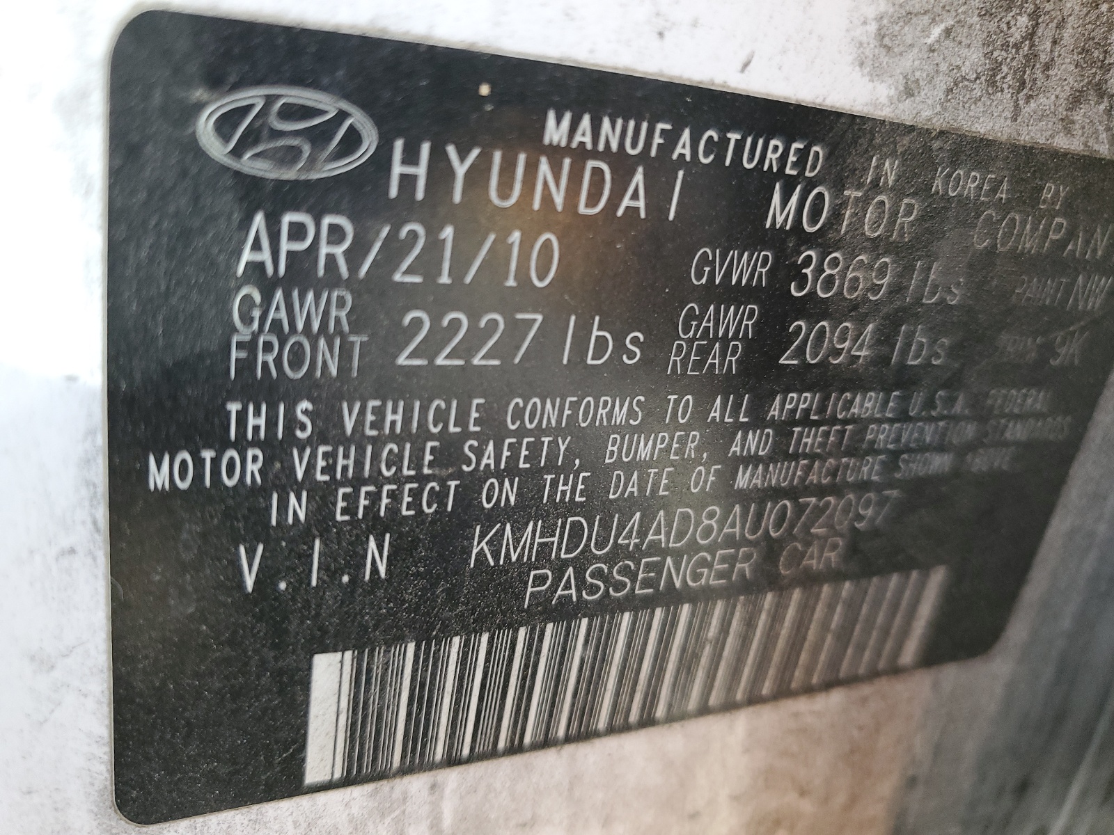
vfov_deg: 53.1
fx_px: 837
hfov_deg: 67.3
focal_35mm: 26
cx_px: 557
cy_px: 418
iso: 96
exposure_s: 1/120
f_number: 1.5
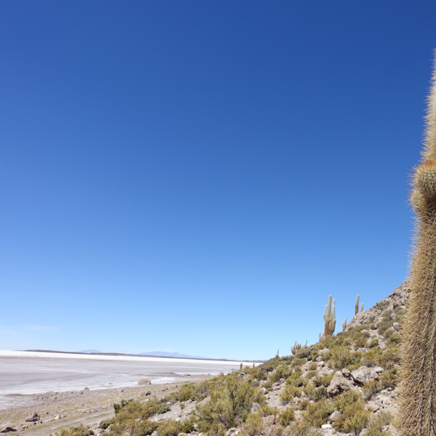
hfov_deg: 51.3
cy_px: 220
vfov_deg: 52.5
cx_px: 301
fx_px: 442
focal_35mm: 31
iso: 125
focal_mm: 8.8
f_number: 5.6
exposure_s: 1/640
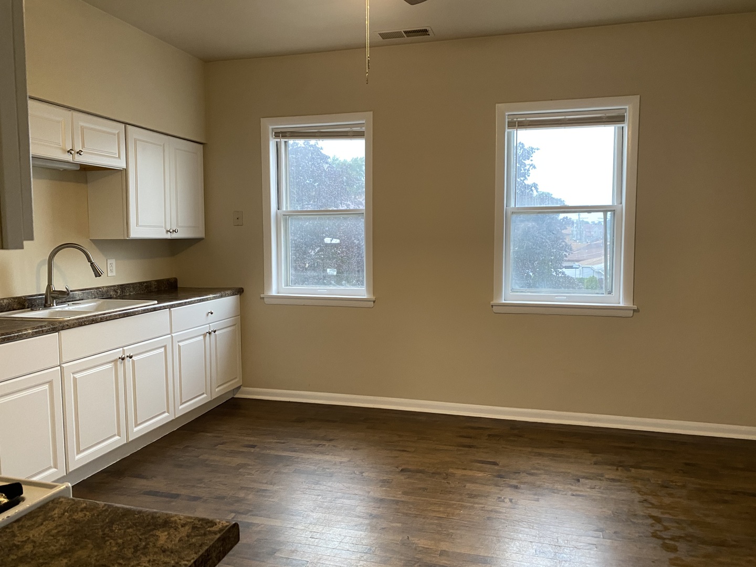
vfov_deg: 53.1
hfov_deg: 67.3
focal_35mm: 26
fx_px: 568
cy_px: 284
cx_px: 378
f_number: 1.8
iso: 250
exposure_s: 1/60
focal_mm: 4.25
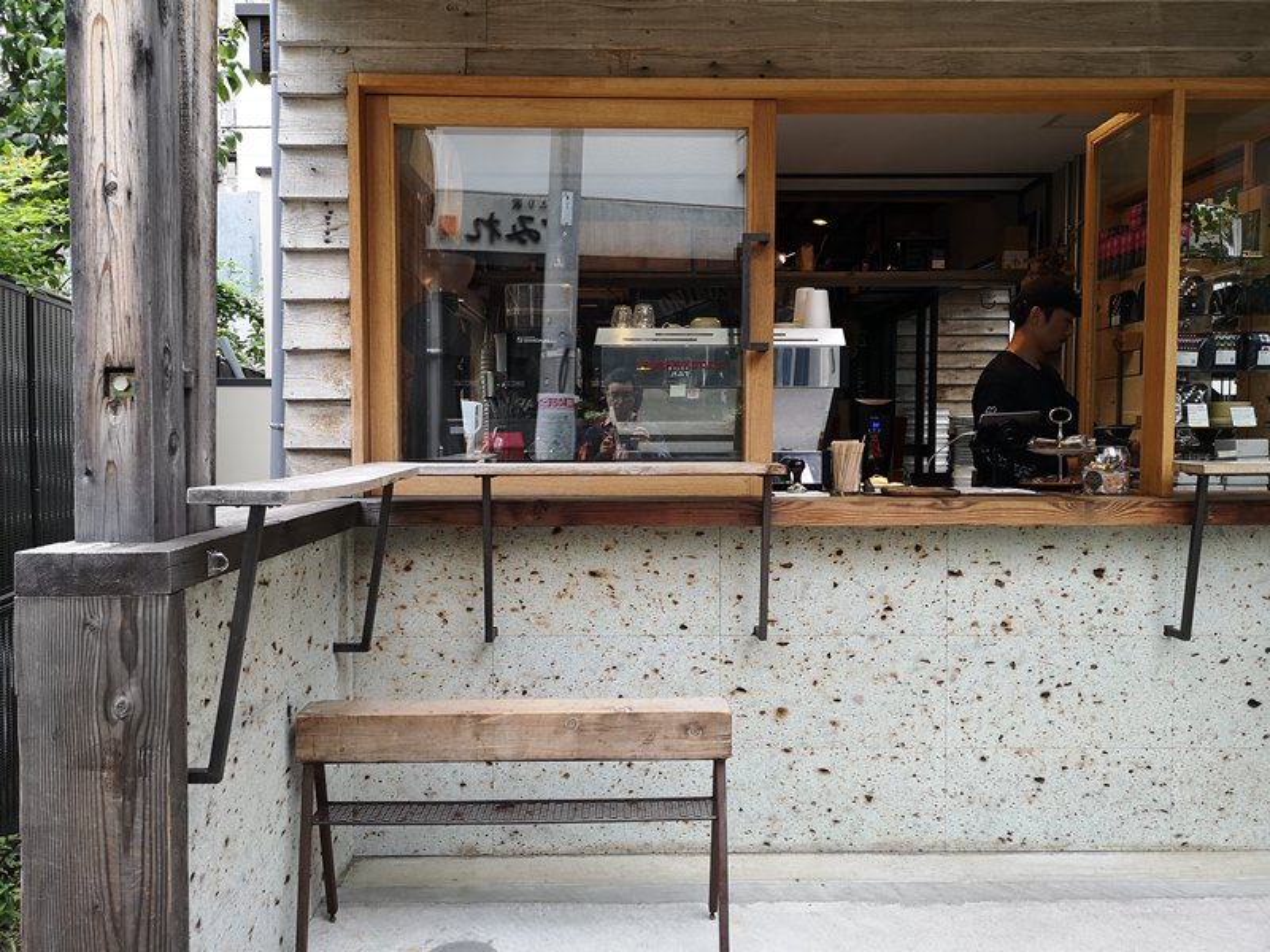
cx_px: 635
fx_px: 991
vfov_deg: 51.4
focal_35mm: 27
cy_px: 476
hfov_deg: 65.3
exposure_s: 1/50
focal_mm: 3.95
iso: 64
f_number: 1.8
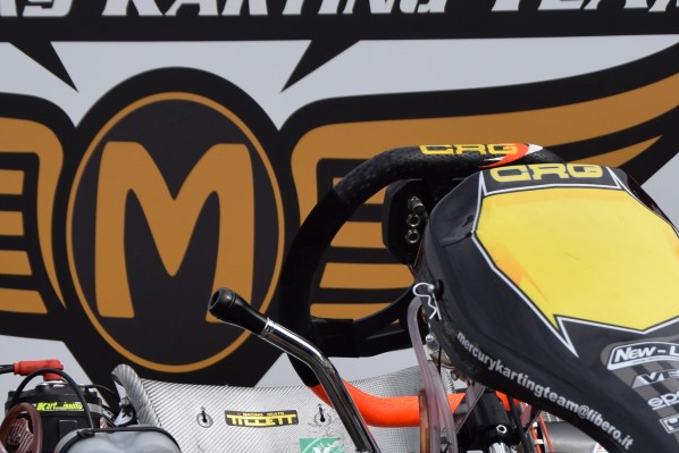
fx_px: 3679
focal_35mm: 195
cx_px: 492
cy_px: 441
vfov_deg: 7.0
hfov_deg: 10.5
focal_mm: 48
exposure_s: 1/1600
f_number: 4.8
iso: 250
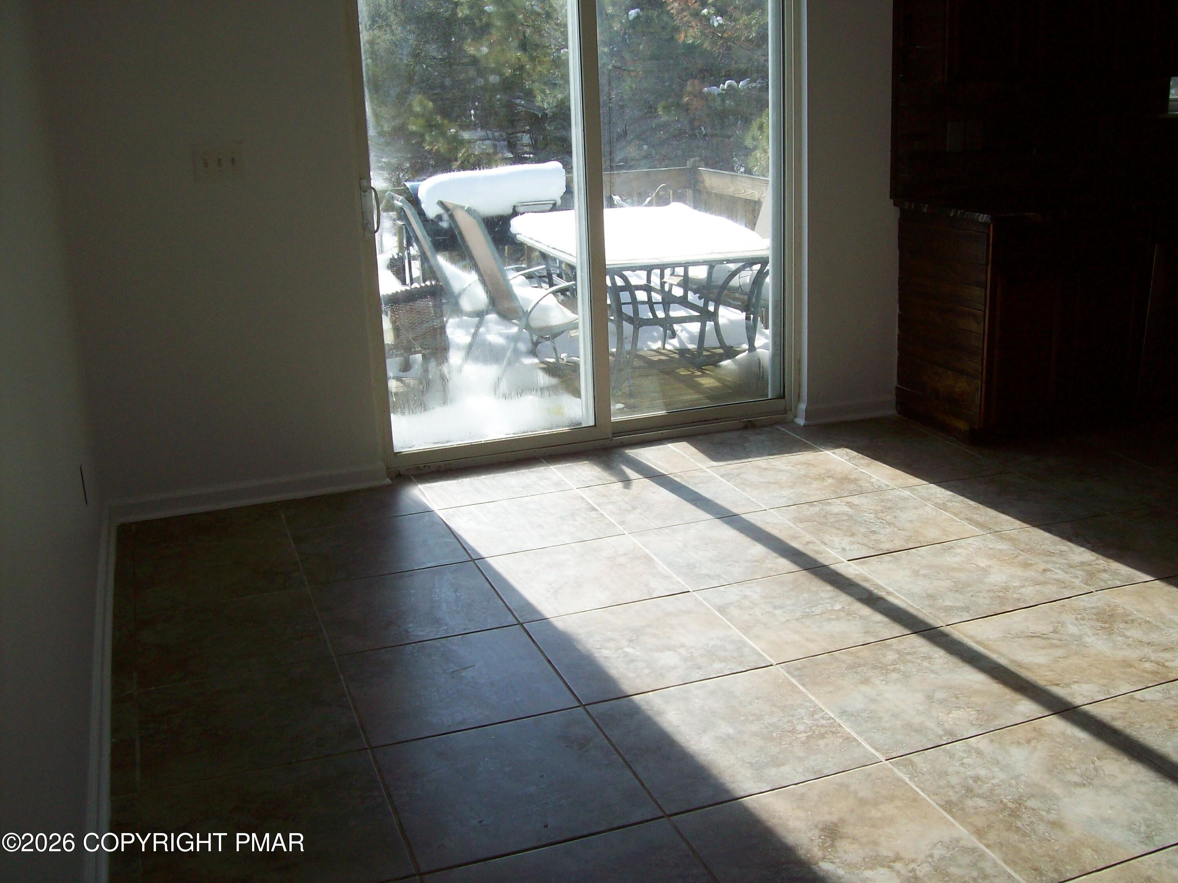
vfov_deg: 39.7
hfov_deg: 51.4
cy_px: 442
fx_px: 1225
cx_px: 589
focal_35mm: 36
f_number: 4.8
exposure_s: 1/257
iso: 80
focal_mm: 6
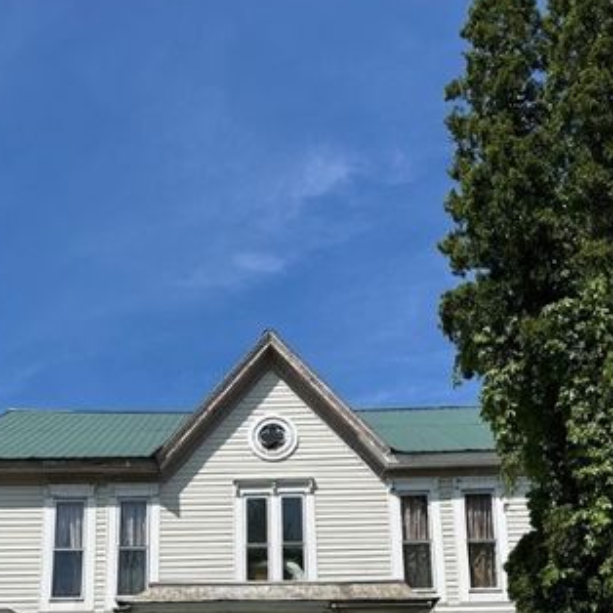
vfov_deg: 34.5
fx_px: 902
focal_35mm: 45
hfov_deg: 37.5
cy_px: 596
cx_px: 275
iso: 80
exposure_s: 1/5263
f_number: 1.78
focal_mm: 6.86
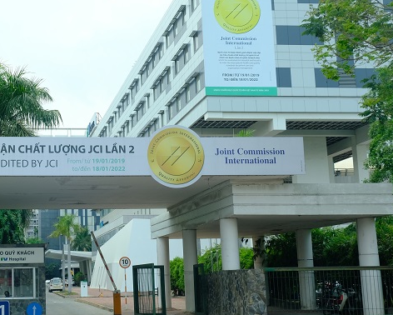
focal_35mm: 59
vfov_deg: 25.8
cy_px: 147
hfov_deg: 30.7
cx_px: 52
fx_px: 687
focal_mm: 22.3
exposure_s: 1/220
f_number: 8
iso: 320
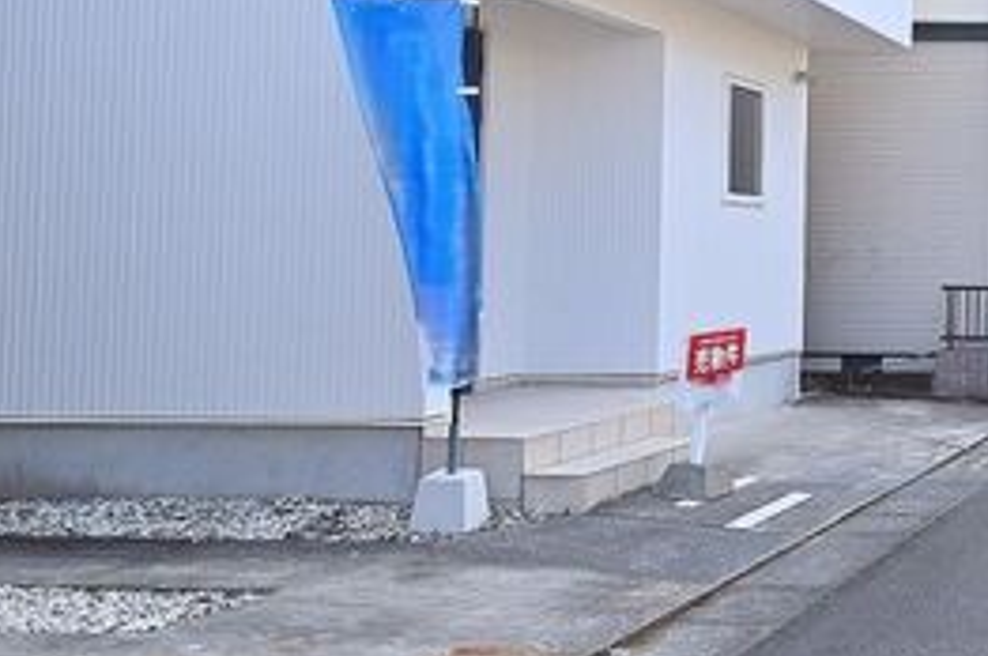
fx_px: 1179
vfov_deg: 30.9
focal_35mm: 43
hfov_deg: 32.5
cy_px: 230
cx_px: 1320
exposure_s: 1/640
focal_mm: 10
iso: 200
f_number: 9
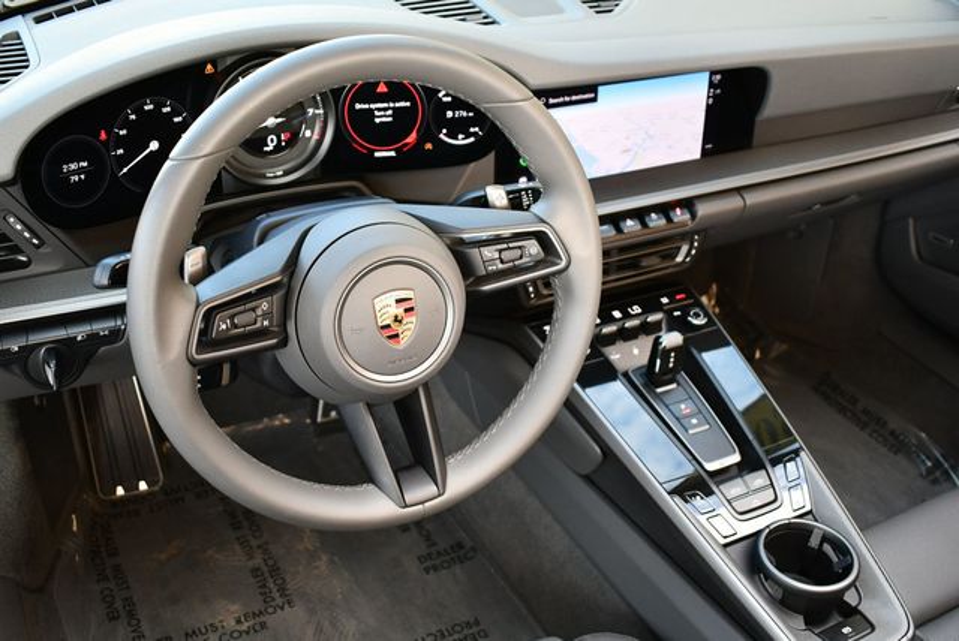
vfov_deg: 33.5
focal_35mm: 40
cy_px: 320
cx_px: 480
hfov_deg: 48.4
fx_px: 1066
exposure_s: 1/250
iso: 800
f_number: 3.5
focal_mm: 20
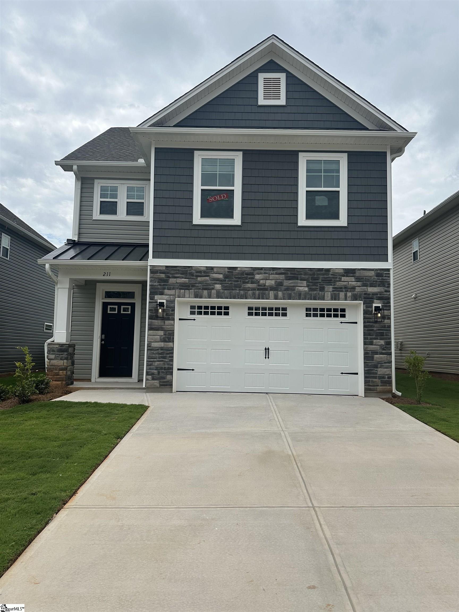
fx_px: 424
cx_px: 230
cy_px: 306
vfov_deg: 71.6
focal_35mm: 24
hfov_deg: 56.8
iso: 80
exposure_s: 1/7042
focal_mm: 6.86
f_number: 1.78
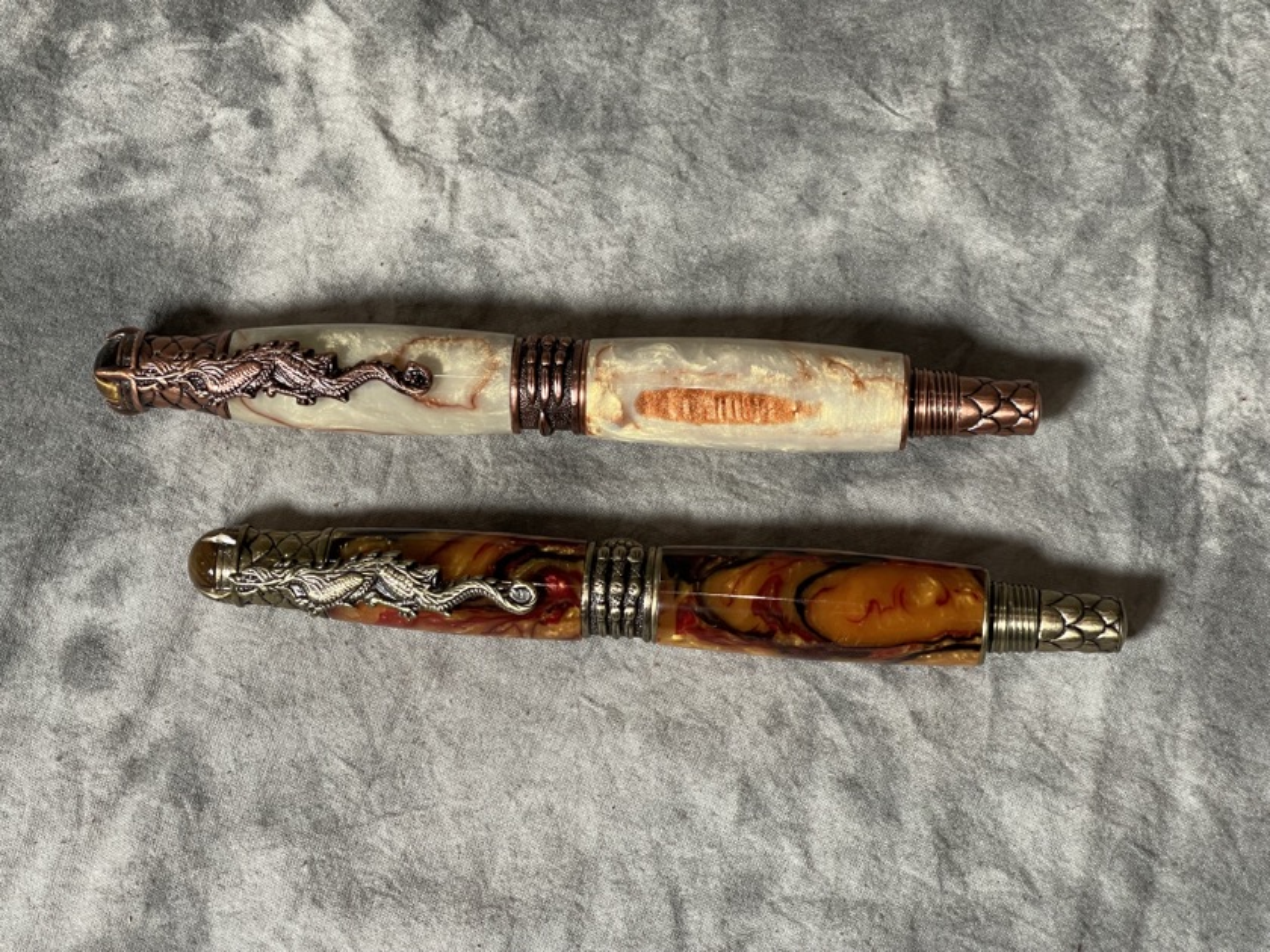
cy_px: 476
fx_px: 2348
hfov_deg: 30.3
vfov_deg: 22.9
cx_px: 635
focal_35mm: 64
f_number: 2.2
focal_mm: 7.5
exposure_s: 1/60
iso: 160
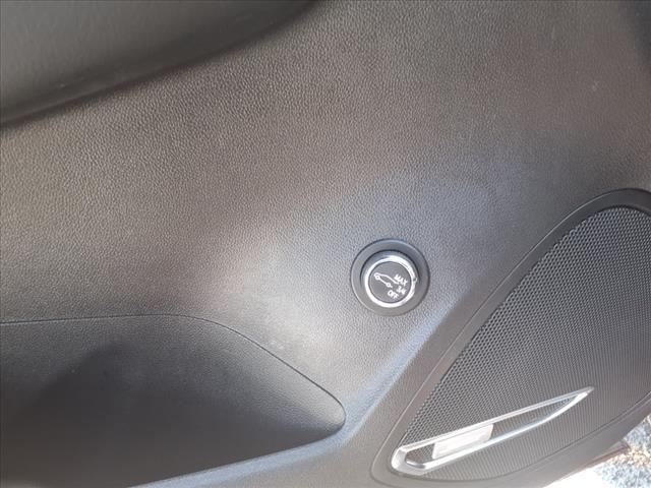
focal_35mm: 27
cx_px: 326
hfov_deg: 65.3
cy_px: 244
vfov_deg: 51.4
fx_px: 508
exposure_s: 1/40
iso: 64
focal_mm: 3.58
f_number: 1.9
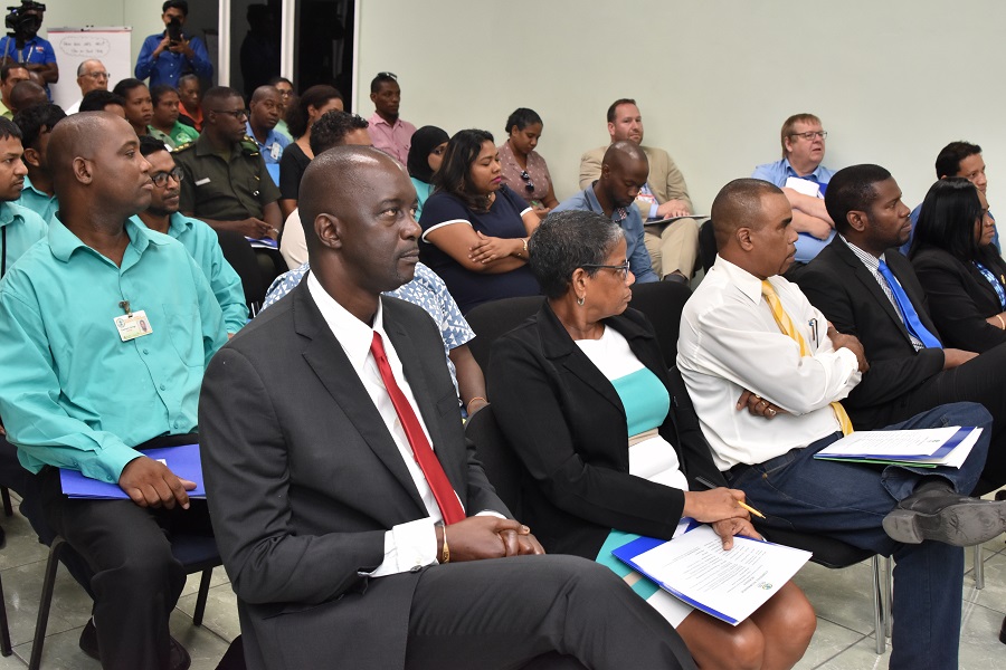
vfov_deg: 31.9
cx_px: 503
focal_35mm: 42
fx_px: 1174
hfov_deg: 46.4
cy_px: 335
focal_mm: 28
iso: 1250
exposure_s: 1/80
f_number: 5.6
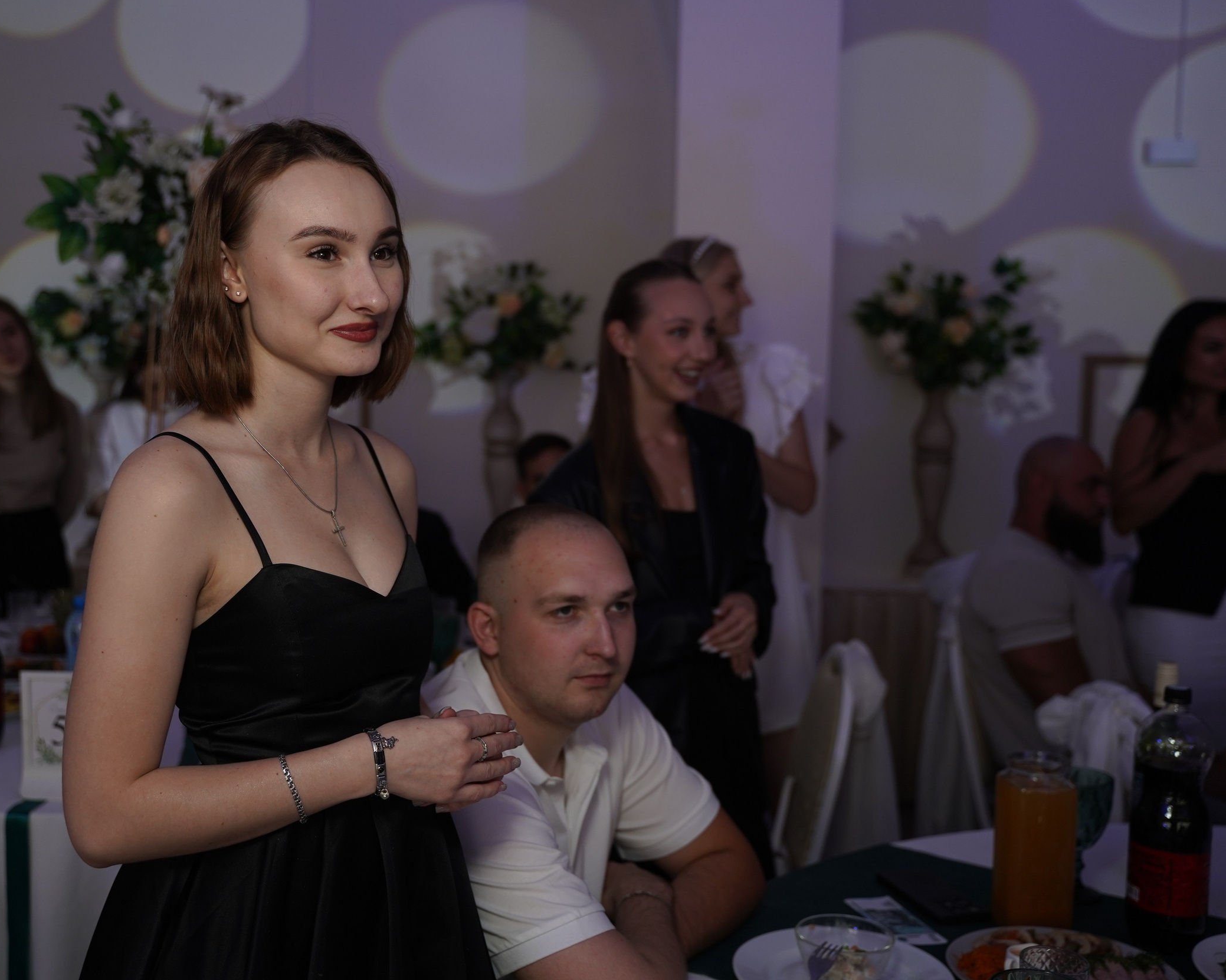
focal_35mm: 37
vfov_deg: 40.1
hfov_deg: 48.9
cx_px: 522
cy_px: 483
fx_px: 1342
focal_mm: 32
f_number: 2.8
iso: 500
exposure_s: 1/160
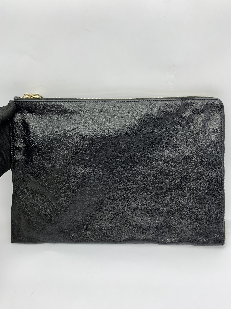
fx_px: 231
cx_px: 116
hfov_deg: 53.1
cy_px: 154
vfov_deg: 67.3
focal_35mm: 26
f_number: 1.8
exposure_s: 1/100
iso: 32
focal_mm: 4.25
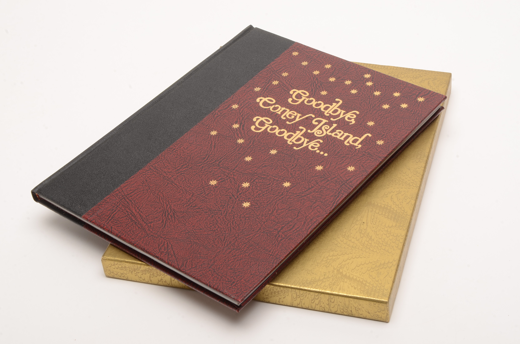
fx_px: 1038
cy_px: 172
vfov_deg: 18.8
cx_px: 260
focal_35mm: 72
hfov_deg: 28.1
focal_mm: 48
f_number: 25
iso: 100
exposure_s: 1/160
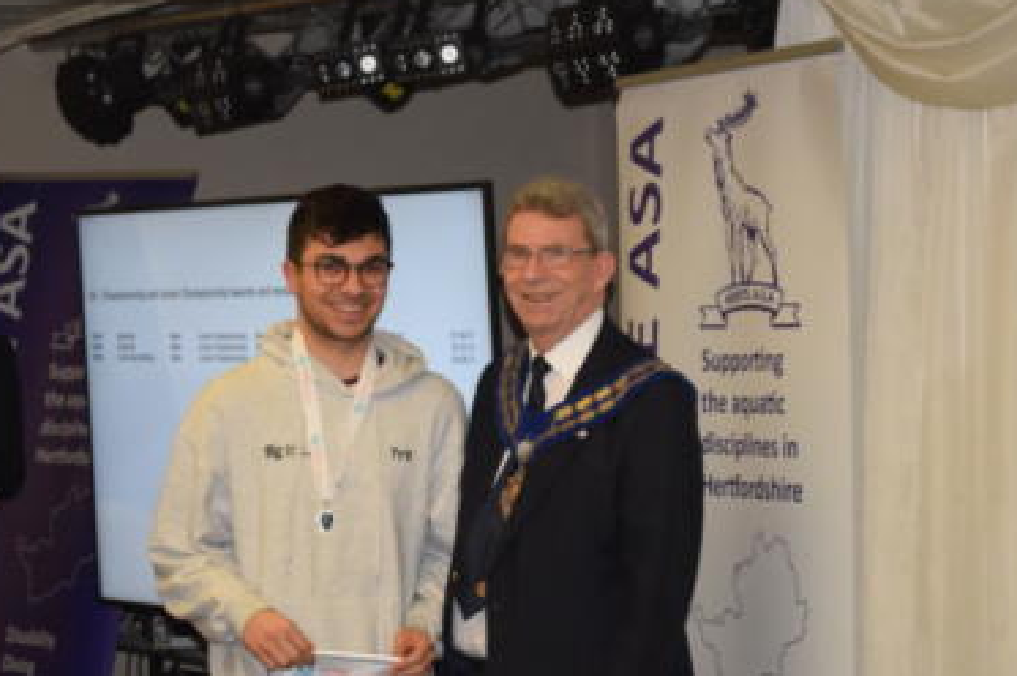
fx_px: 3124
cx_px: 469
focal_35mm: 111
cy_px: 397
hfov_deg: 18.5
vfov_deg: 12.4
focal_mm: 55
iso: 2800
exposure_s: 1/60
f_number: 5.6
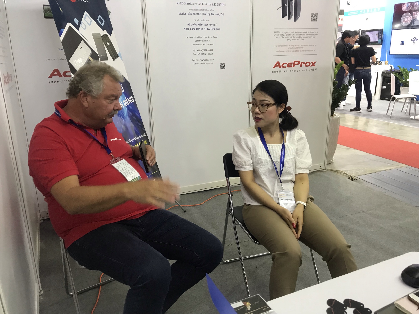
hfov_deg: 63.4
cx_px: 210
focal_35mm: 28
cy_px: 157
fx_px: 339
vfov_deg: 49.7
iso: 50
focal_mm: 3.99
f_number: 1.8
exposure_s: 1/17
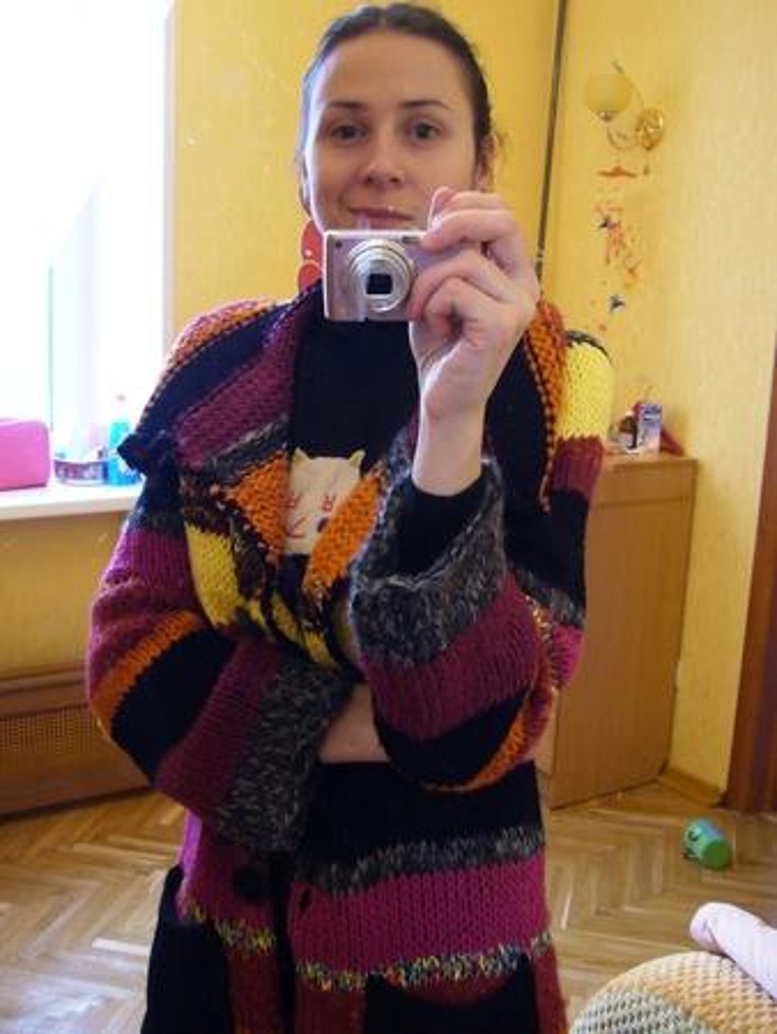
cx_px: 388
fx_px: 837
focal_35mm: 28
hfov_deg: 49.8
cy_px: 517
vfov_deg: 63.4
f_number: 2.8
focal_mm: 4.6
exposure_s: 1/20
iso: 100
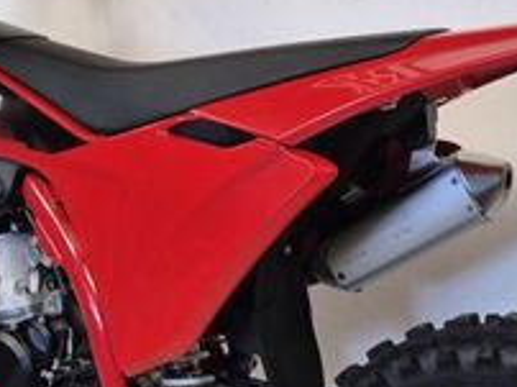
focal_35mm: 73
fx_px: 1089
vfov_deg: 19.6
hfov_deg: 26.7
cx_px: 297
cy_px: 374
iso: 250
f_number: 1.8
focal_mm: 5.4
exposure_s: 1/100
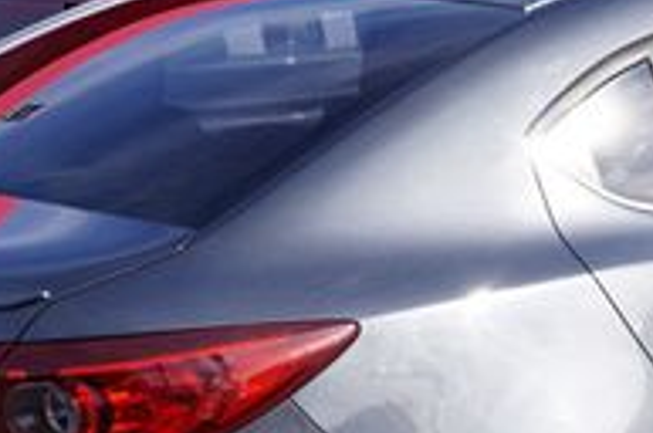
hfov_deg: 19.4
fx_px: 1895
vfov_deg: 12.8
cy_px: 460
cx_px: 521
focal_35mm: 105
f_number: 11
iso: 100
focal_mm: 21
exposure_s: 1/80
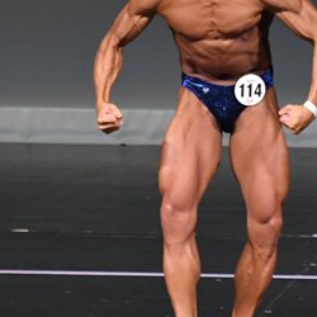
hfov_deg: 1.9
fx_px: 9428
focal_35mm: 910
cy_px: 72
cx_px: 281
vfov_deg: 1.9
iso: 4000
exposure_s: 1/400
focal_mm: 230
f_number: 5.6
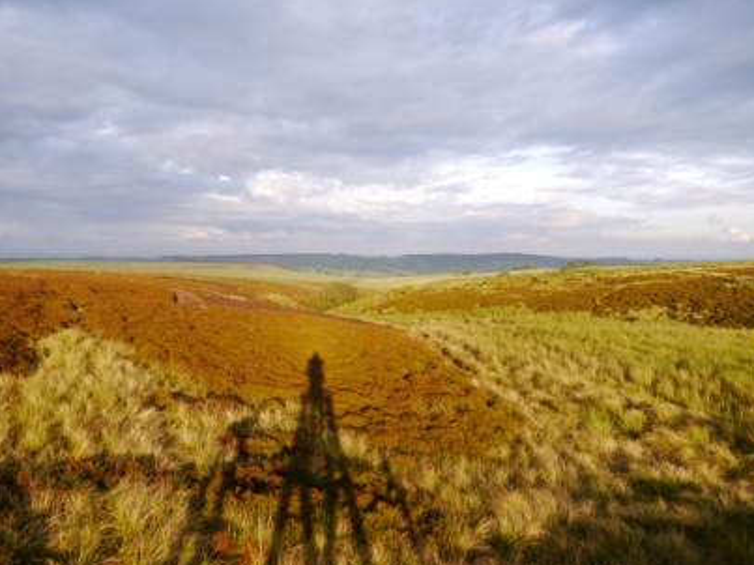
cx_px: 372
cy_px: 296
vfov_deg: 46.8
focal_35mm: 30
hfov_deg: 60.0
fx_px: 653
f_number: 4.5
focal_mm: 14
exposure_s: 1/200
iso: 160
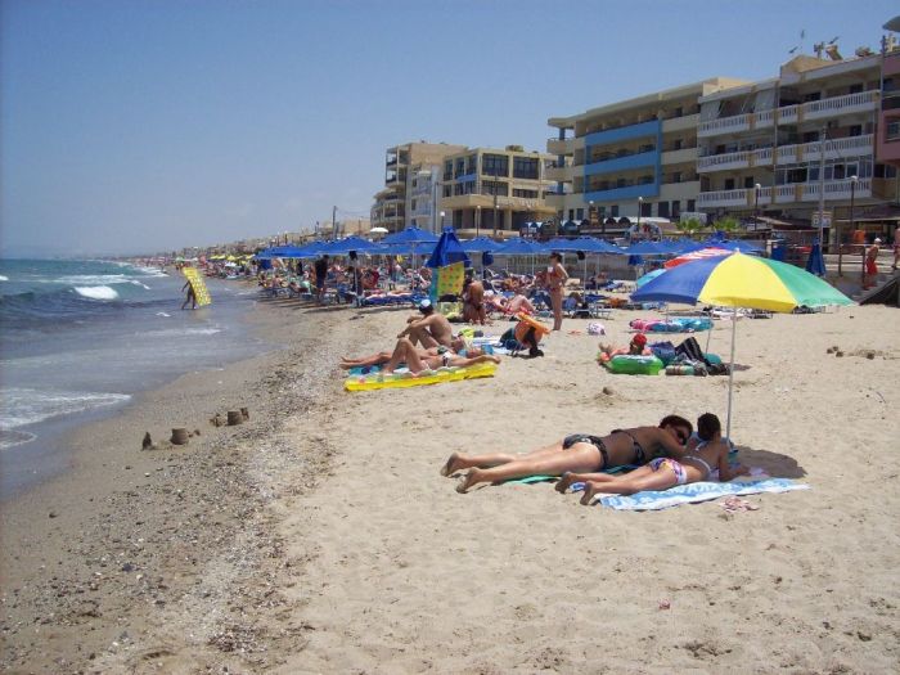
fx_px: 936
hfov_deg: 51.4
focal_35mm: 36
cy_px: 338
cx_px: 450
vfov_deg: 39.7
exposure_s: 1/923
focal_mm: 6
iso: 80
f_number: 4.8
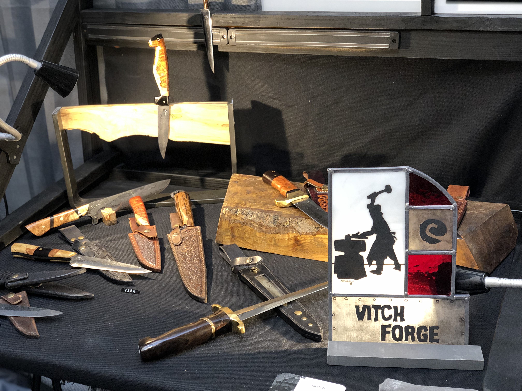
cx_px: 261
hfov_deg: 36.8
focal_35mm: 52
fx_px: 784
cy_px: 196
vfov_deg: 28.0
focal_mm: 6
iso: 160
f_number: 2.4
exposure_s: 1/25
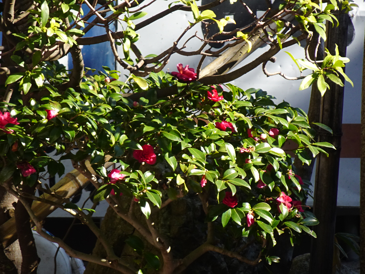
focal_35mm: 400
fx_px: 4218
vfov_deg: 3.7
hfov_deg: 5.0
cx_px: 182
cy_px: 137
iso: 200
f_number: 6.3
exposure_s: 1/250
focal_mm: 65.14
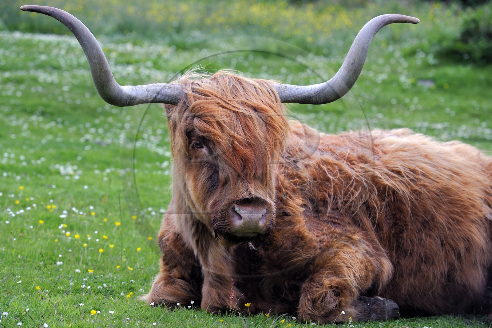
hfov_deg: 13.7
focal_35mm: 150
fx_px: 2049
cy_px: 164
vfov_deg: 9.1
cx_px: 246
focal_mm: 150
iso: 400
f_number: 5.6
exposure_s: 1/250
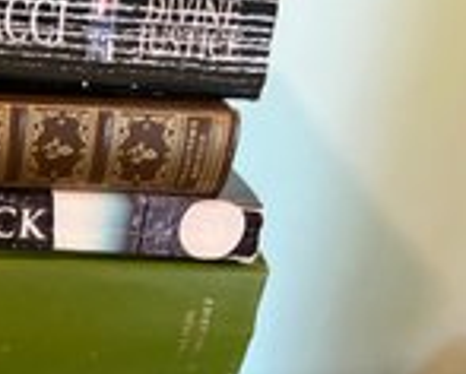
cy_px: 379
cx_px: -65
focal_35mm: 59
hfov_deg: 28.5
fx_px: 815
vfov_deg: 24.6
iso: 640
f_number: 1.6
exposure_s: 1/40
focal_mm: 5.1
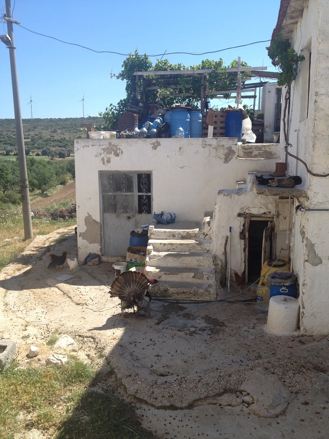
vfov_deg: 52.6
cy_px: 220
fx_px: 444
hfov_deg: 40.7
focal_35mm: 35
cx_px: 164
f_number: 2.4
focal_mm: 4.28
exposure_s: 1/1104
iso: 50
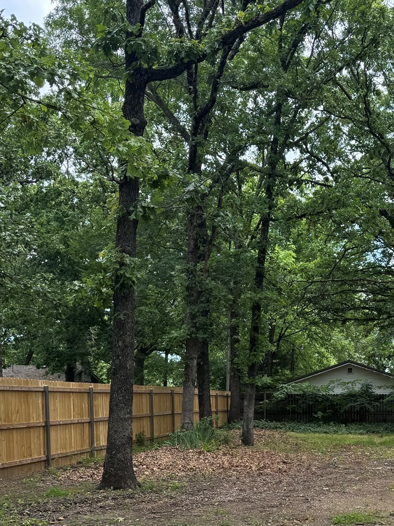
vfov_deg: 37.6
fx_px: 728
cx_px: 348
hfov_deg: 29.1
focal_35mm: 48
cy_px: 449
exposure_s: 1/832
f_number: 1.78
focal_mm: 6.76
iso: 80
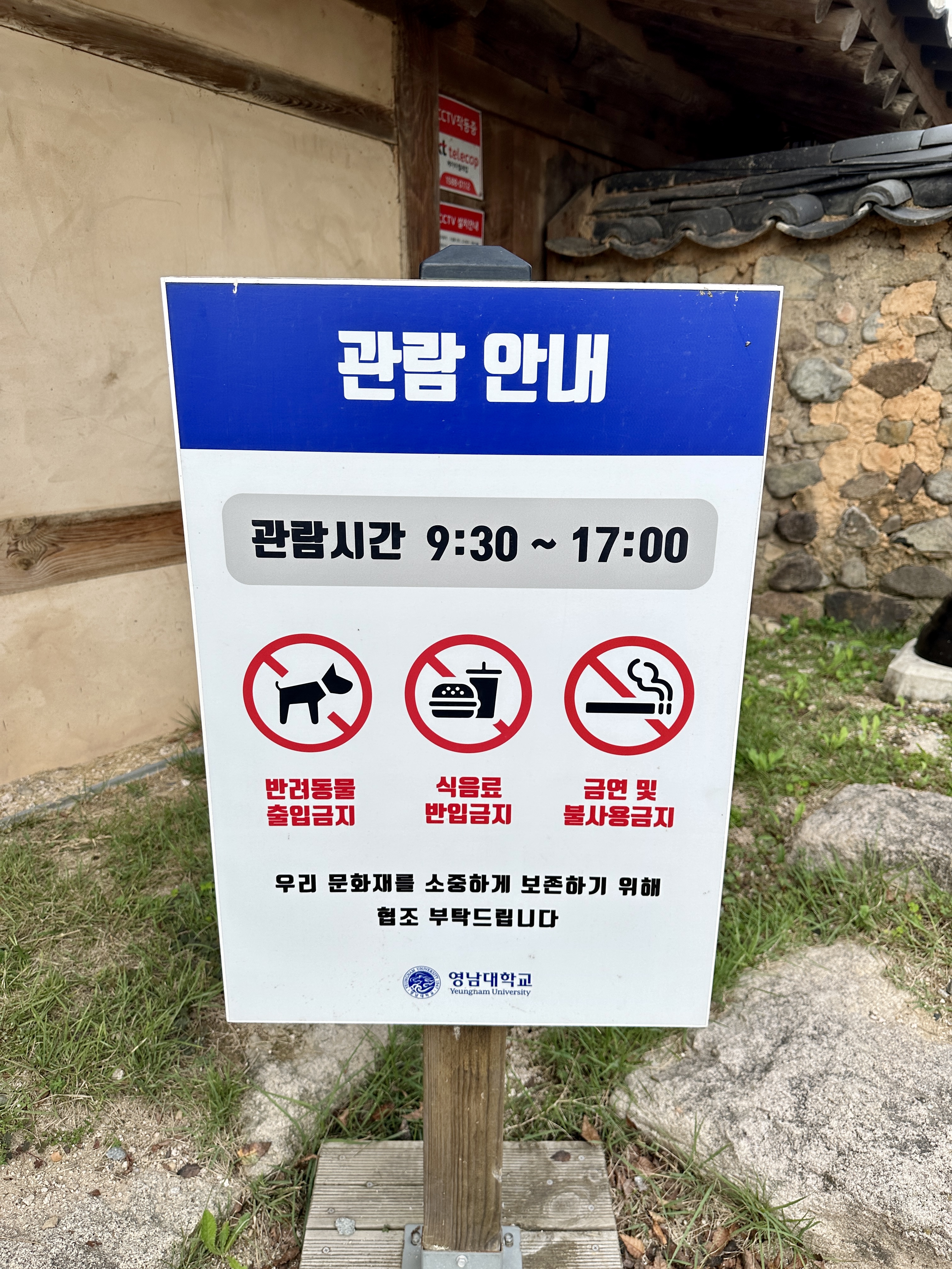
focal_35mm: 24
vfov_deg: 71.6
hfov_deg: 56.8
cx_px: 476
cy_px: 634
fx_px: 880
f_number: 1.78
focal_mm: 6.86
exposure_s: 1/1019
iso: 80
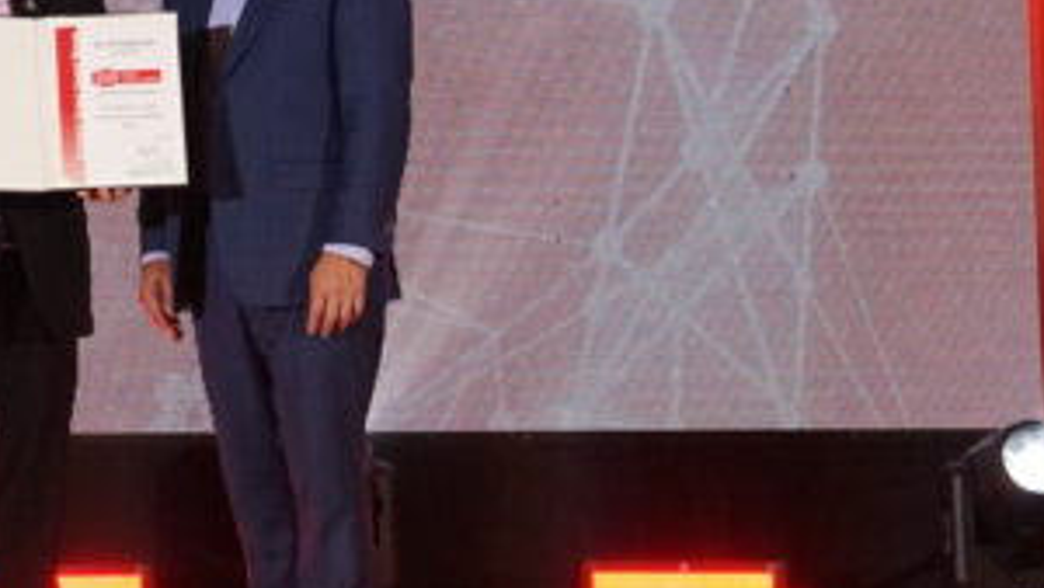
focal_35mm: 134
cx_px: -212
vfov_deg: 9.0
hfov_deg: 15.4
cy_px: -89
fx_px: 3711
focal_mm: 50
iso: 3200
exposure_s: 1/125
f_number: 14
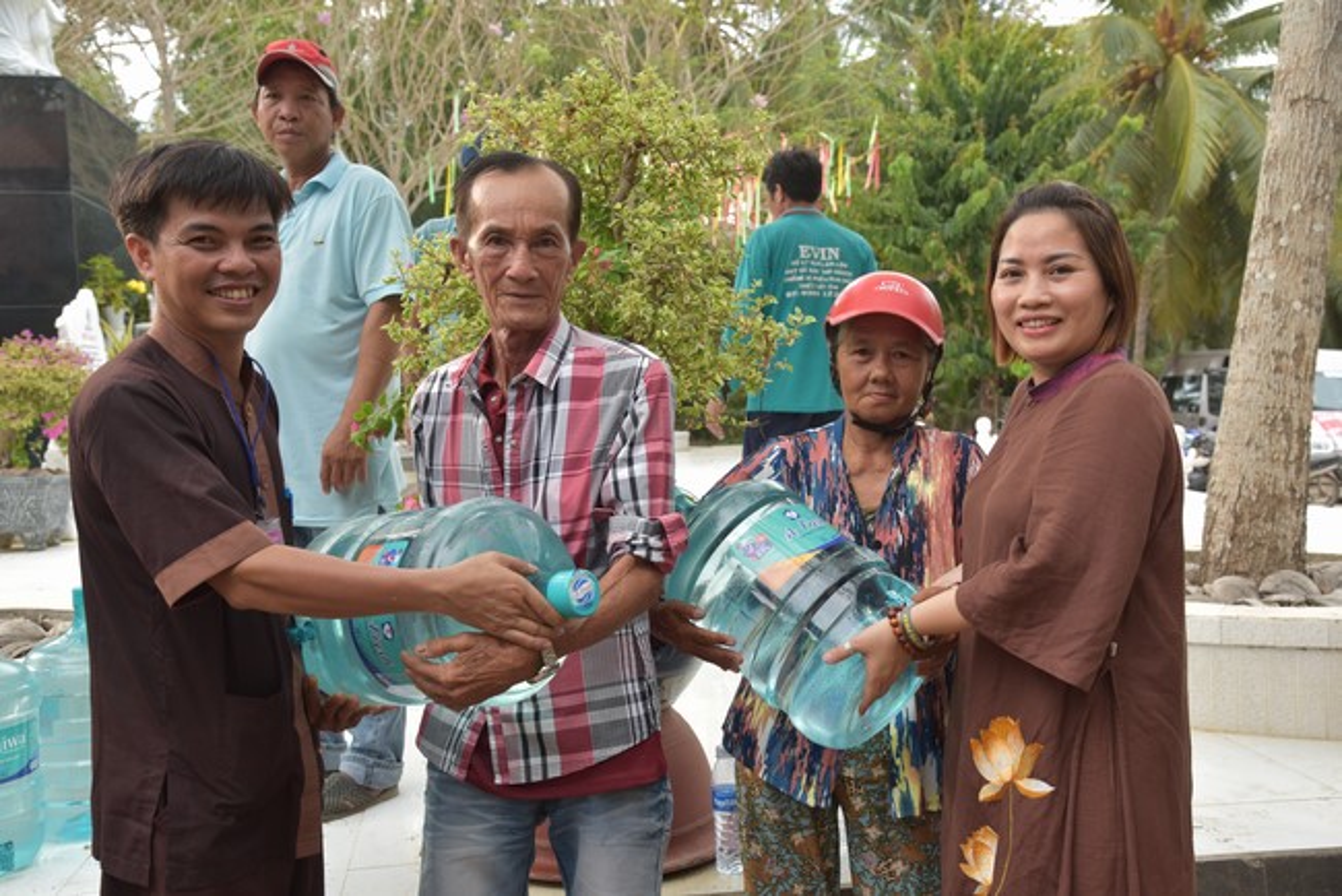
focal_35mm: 35
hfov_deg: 54.4
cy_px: 448
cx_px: 671
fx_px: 1305
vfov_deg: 37.9
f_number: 6.3
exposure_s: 1/125
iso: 400
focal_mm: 35
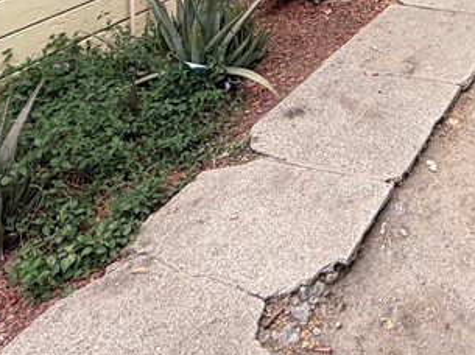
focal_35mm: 47
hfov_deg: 36.3
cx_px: 478
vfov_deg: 23.5
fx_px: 644
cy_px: -202
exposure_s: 1/502
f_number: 2.2
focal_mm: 2.22
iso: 50
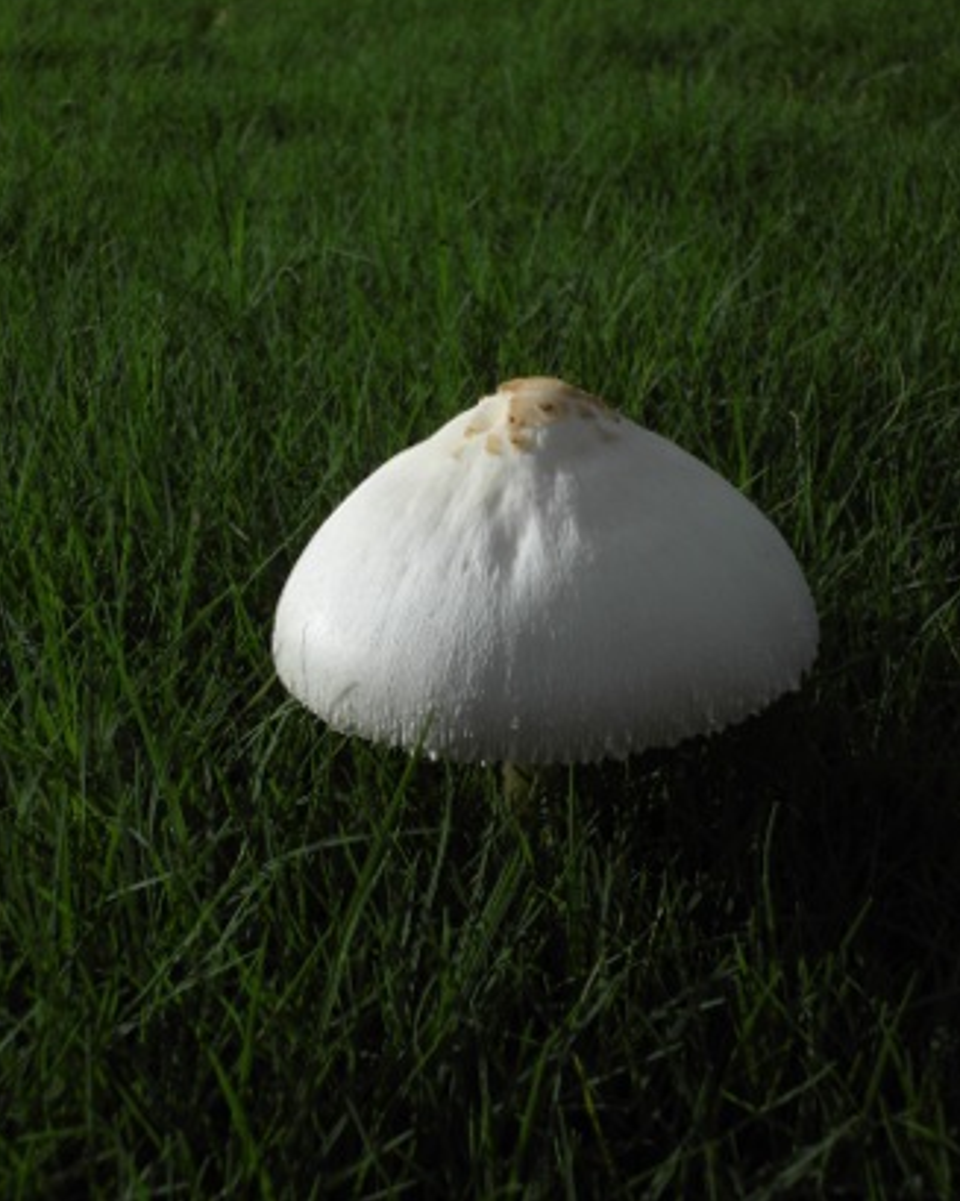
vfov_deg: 30.0
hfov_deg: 24.2
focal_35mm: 63
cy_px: 561
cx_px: 479
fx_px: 2238
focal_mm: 11
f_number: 7
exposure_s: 1/1500
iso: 100
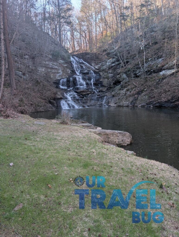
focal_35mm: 24
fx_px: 165
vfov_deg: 71.5
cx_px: 90
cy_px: 118
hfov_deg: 56.9
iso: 34
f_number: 1.68
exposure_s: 1/179
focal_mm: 6.9
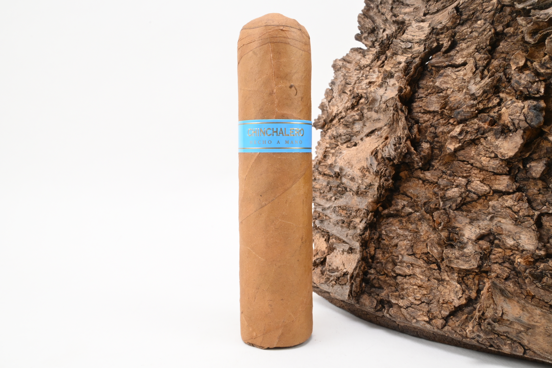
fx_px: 448
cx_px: 276
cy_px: 184
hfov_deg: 63.2
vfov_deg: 44.6
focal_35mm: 29
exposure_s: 1/15
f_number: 22
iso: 640
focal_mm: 19.5
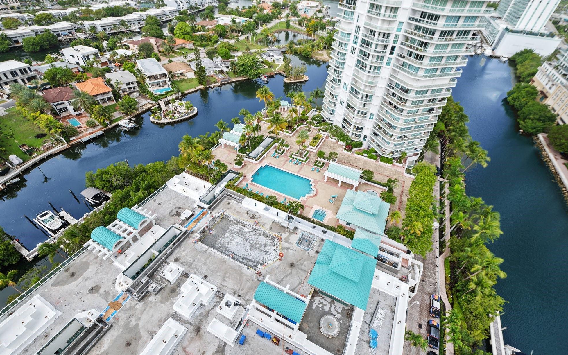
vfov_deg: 71.1
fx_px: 248
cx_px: 278
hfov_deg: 97.8
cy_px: 193
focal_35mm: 16
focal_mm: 15
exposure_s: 1/100
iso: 200
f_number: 8
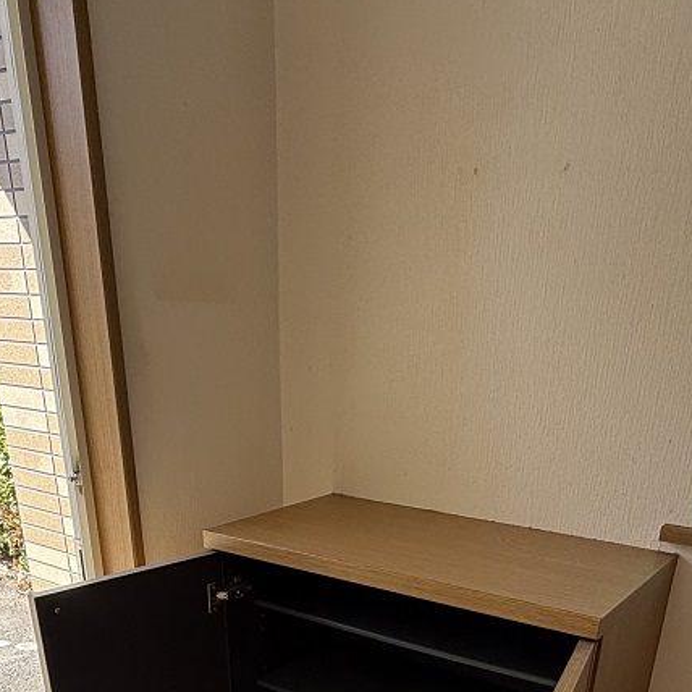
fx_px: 792
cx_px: 365
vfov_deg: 40.4
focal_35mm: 35
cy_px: 715
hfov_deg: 47.2
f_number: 2.2
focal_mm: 2.22
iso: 64
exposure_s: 1/174
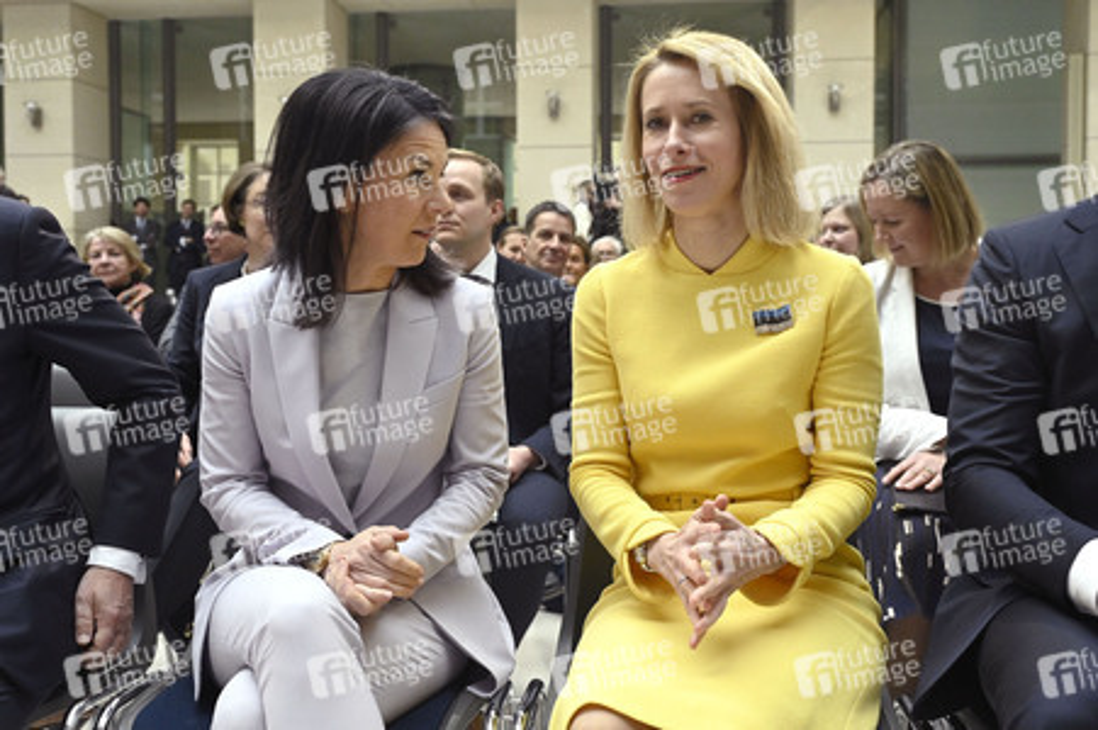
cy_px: 365
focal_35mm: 33
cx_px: 549
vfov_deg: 39.9
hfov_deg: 57.3
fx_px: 1006
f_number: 5
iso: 4000
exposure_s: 1/800
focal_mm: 33
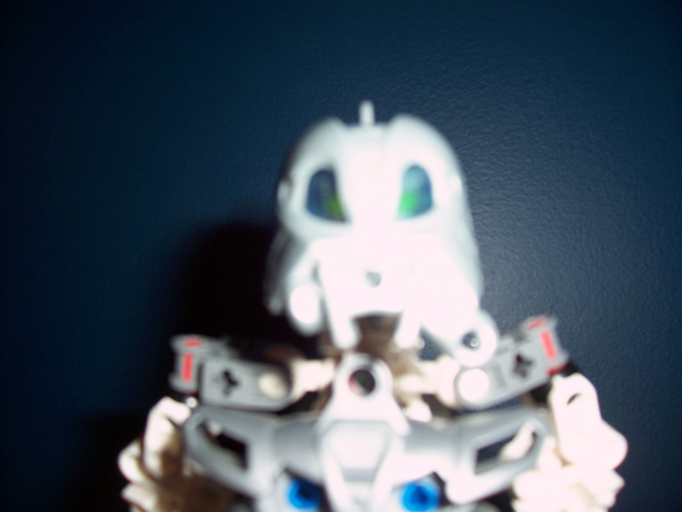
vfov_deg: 41.8
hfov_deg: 54.0
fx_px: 670
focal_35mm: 34
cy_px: 256
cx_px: 341
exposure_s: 1/60
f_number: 2.7
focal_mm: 5.6
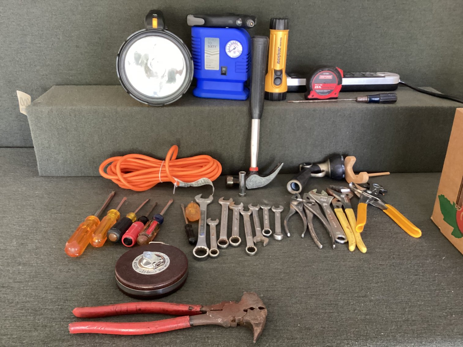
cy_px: 174
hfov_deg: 58.3
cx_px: 232
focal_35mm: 31
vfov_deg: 45.4
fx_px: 415
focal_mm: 3.3
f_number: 2.4
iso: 400
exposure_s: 1/40
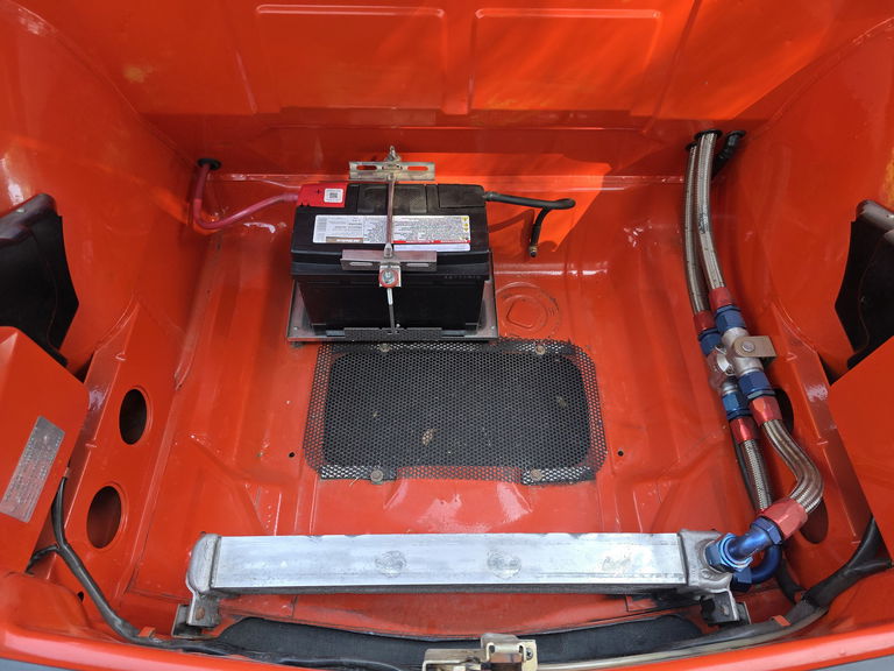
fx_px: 594
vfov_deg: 58.9
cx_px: 447
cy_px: 336
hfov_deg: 73.9
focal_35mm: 23
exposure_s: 1/180
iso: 100
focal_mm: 6.3
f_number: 1.7
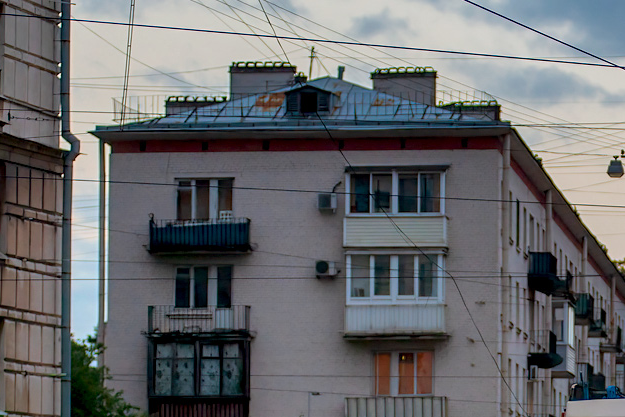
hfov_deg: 10.6
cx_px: 690
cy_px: 428
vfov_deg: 7.1
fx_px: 3334
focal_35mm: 192
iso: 800
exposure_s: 1/320
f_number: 2.8
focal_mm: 80
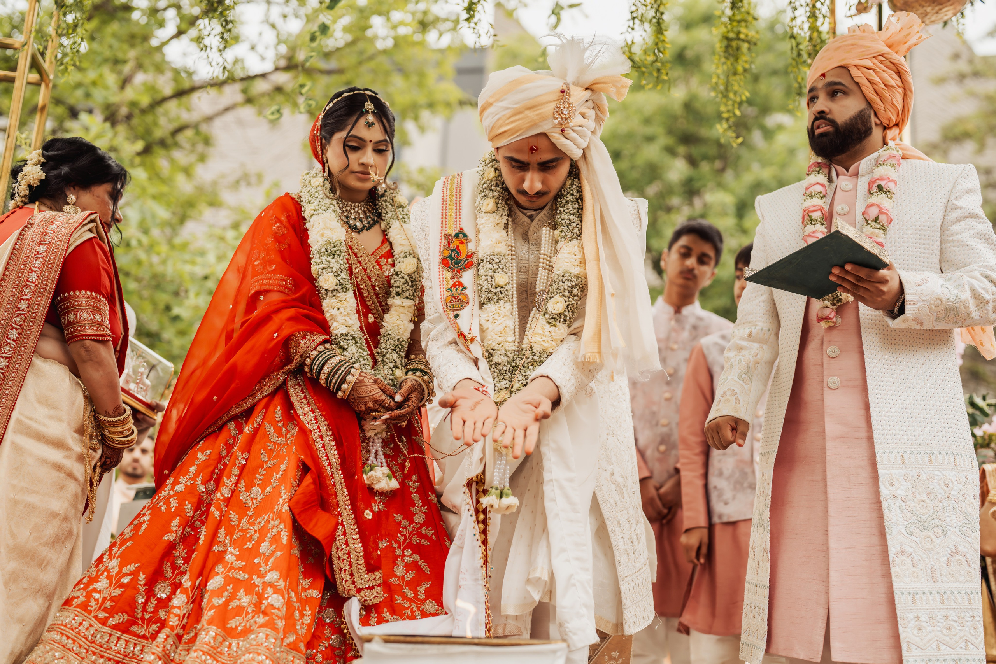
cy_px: 332
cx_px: 498
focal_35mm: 50
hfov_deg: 39.6
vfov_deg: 27.0
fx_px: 1383
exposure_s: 1/800
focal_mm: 50
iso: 100
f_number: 2
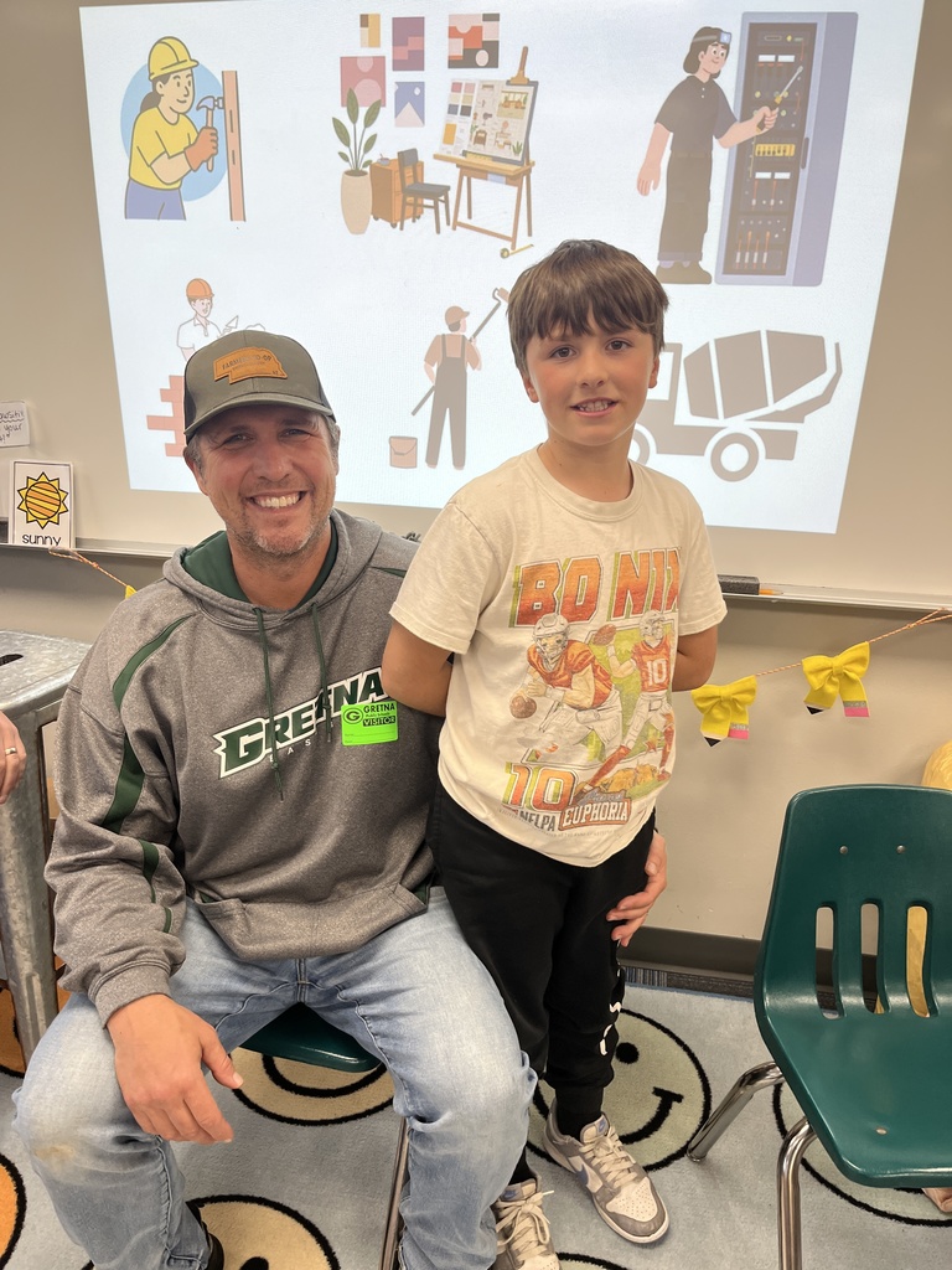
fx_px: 953
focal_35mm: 26
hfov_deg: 53.1
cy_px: 635
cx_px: 476
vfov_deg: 67.3
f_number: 1.6
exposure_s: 1/100
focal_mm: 5.1
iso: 64
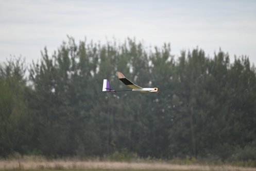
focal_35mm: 400
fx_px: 2846
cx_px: 128
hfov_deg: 5.2
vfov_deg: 3.4
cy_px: 86
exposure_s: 1/400
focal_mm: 400
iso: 640
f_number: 6.3
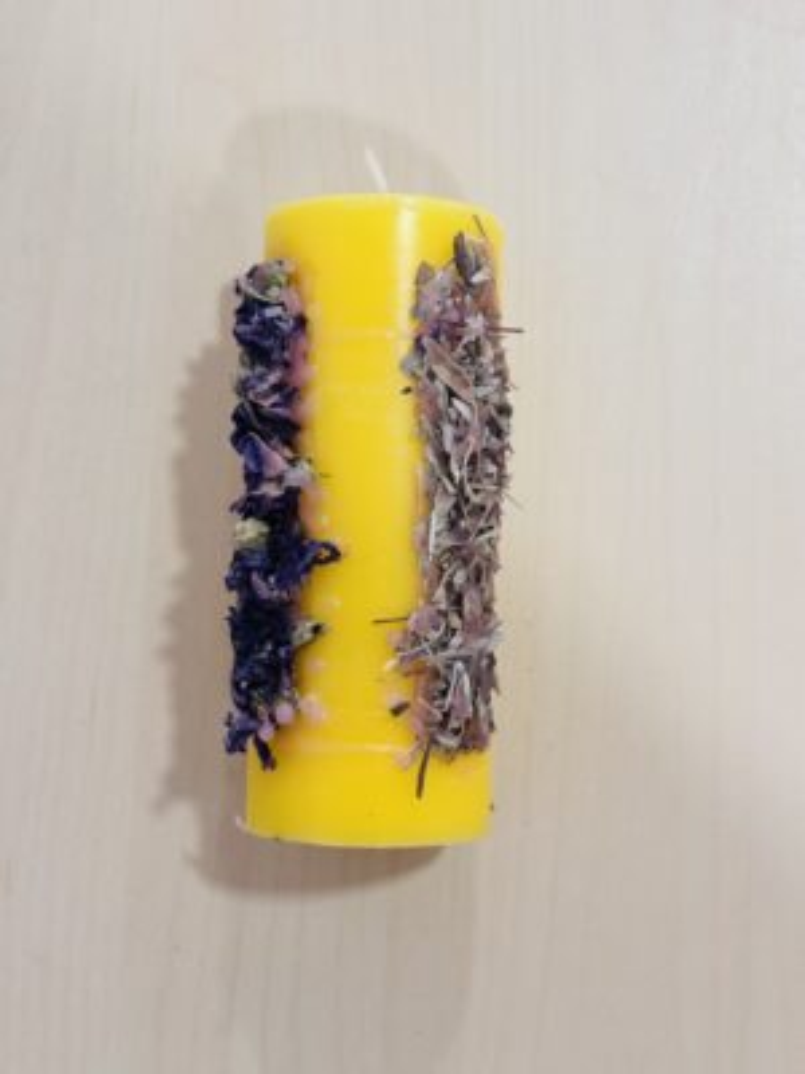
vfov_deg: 39.7
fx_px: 1488
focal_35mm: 48
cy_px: 537
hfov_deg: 30.3
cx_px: 402
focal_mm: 6.76
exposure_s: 1/60
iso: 100
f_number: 1.78
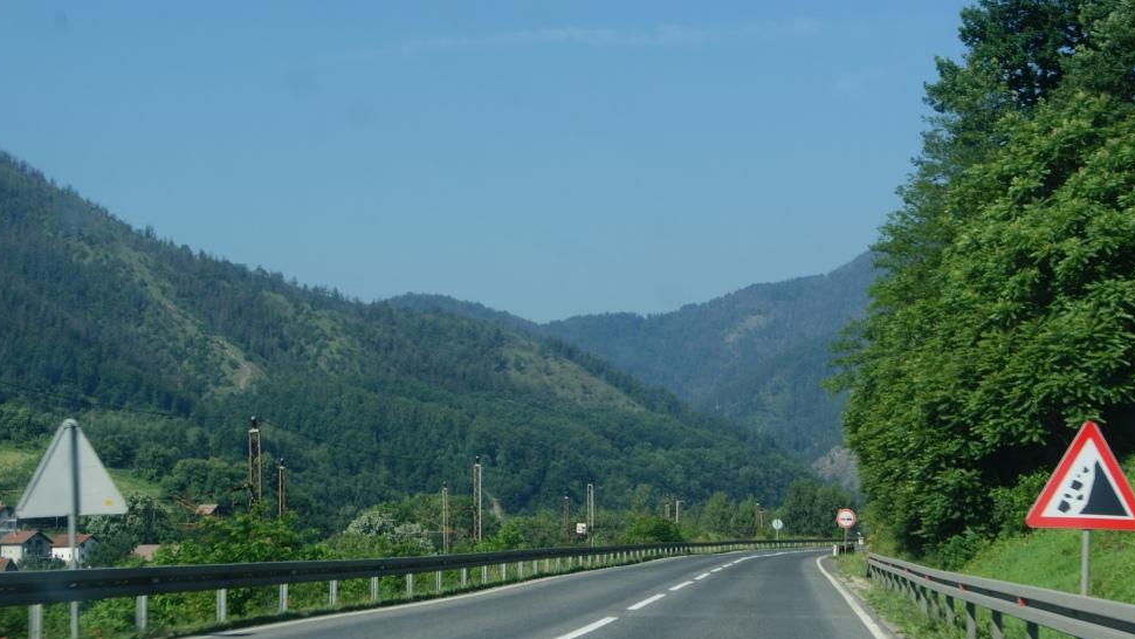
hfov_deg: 25.6
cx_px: 570
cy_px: 382
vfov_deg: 14.6
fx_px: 2498
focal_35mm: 83
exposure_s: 1/125
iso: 100
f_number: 11
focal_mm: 50
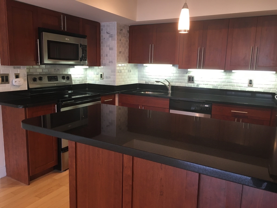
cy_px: 104
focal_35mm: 29
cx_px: 138
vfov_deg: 48.2
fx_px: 232
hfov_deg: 61.7
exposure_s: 1/30
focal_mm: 4.15
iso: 100
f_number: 2.2
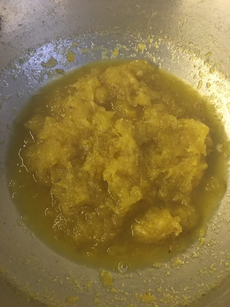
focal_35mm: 29
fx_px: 257
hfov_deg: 48.2
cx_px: 115
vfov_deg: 61.7
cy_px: 154
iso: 100
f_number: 2.2
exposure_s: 1/8
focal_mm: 4.15
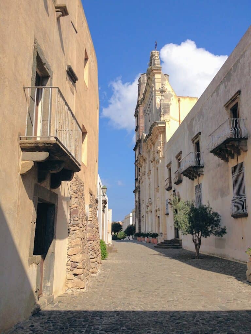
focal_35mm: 35
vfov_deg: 52.6
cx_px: 126
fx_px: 338
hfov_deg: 40.7
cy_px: 167
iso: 50
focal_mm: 4.28
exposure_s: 1/1905
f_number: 2.4
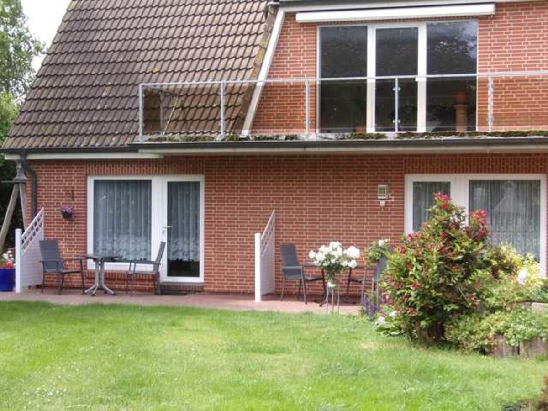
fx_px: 997
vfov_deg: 23.3
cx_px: 274
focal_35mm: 63
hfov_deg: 30.7
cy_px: 206
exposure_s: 1/160
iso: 80
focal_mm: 11.3
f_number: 4.4
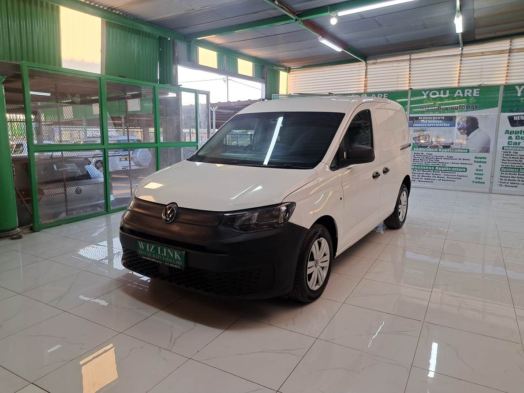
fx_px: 363
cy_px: 196
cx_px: 262
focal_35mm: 24
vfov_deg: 56.8
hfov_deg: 71.6
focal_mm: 5.23
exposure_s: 1/100
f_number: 1.8
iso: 50
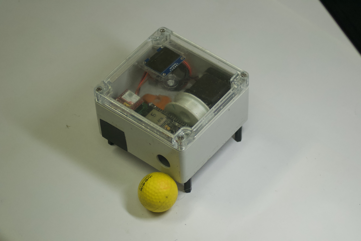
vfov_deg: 13.0
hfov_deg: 19.5
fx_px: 1053
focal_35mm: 105
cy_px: 120
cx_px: 180
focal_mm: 70
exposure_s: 1/400
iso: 1600
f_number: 4
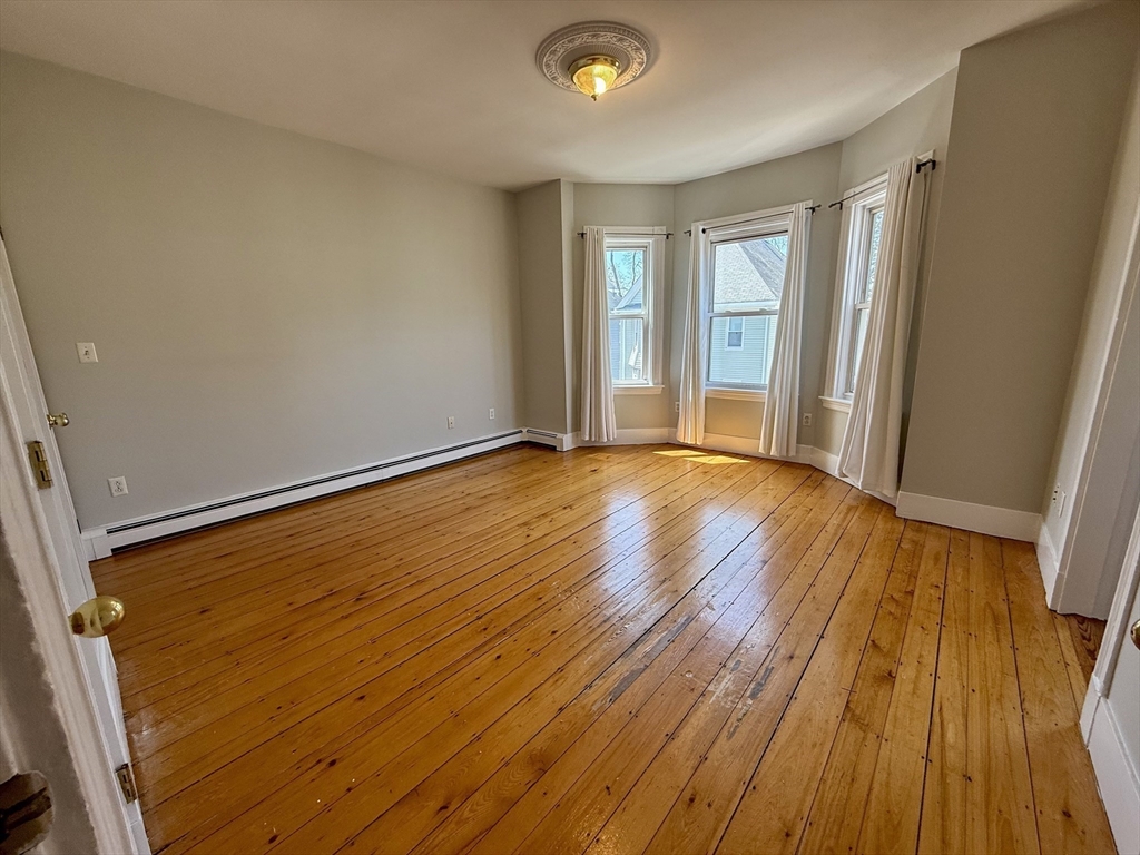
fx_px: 461
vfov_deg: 85.7
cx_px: 570
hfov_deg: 102.1
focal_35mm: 14
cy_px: 428
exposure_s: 1/120
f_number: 2.2
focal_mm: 2.22
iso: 64
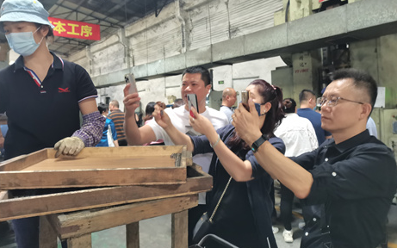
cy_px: 100
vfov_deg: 44.3
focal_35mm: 28
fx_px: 303
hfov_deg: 66.5
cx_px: 197
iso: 1000
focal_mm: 5.58
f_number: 1.8
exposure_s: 1/20
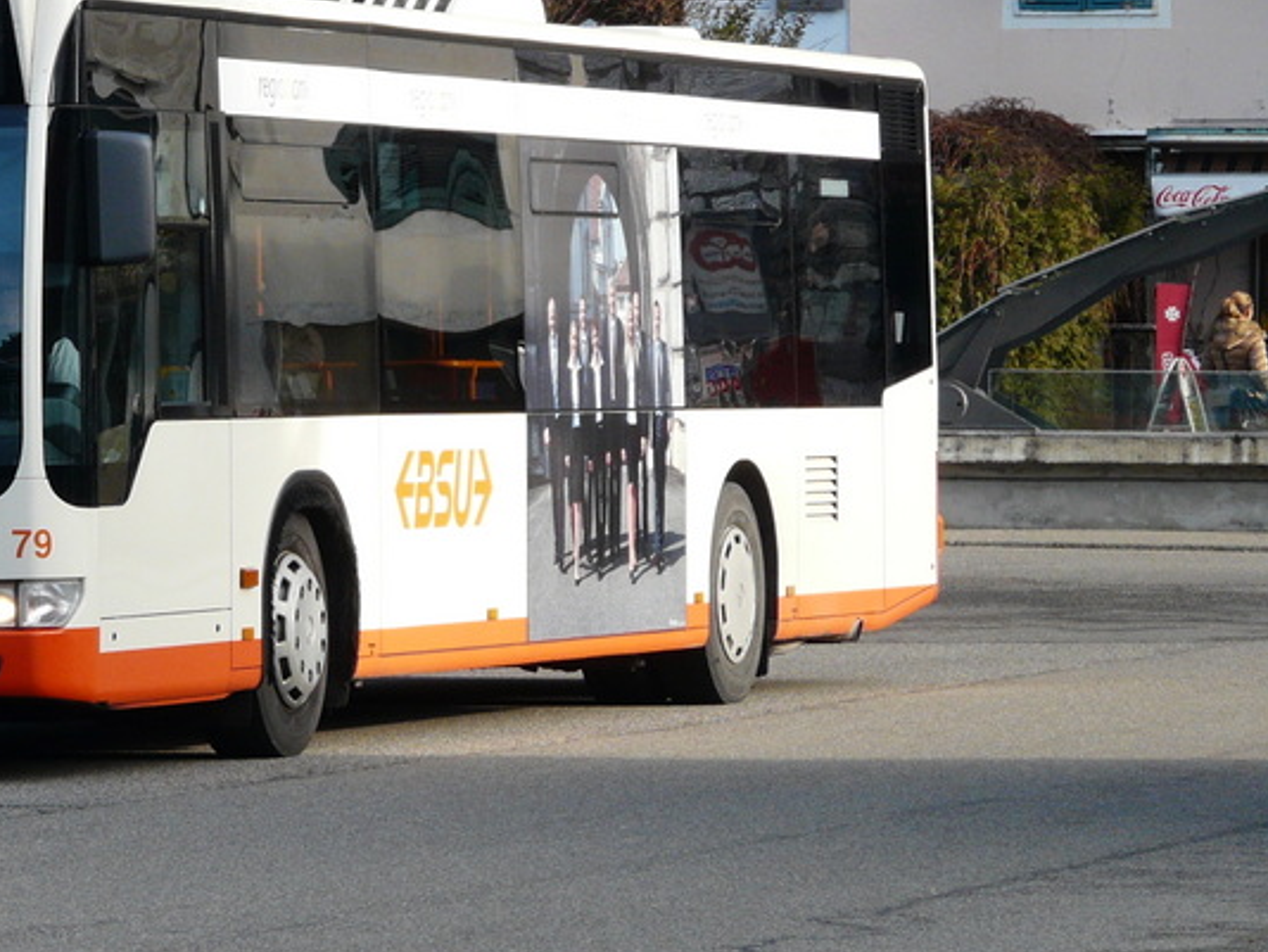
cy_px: 273
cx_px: 102
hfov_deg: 7.1
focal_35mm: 277
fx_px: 10151
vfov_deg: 5.4
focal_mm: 24.4
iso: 100
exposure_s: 1/250
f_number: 4
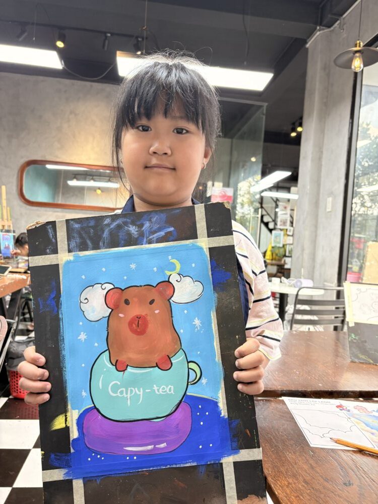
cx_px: 189
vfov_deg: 67.3
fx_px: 379
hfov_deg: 53.1
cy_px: 252
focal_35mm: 26
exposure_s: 1/100
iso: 160
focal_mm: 5.96
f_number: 1.6
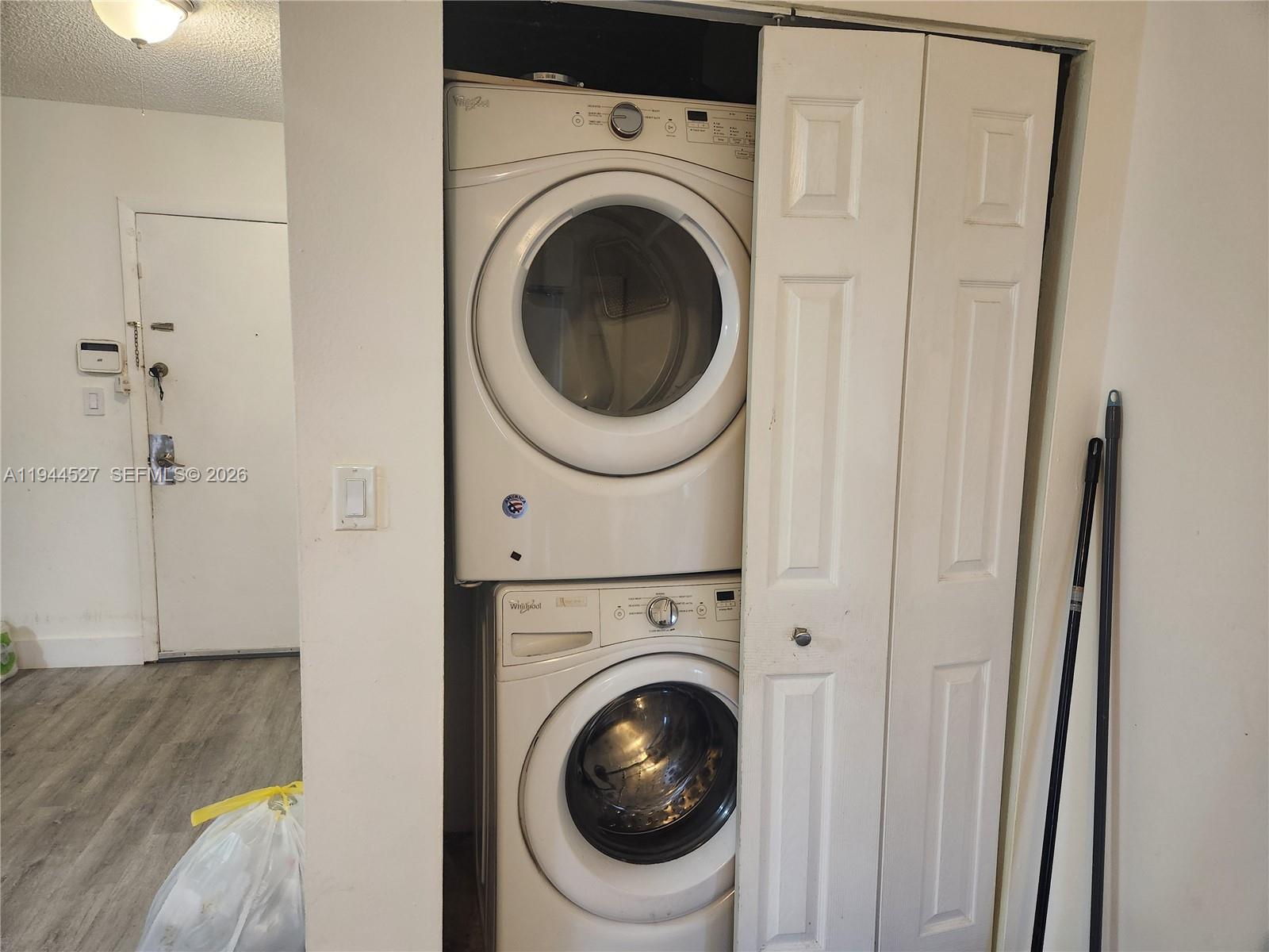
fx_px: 843
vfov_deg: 58.9
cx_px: 634
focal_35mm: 23
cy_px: 476
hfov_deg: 73.9
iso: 640
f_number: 1.8
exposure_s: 1/60
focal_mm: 5.4
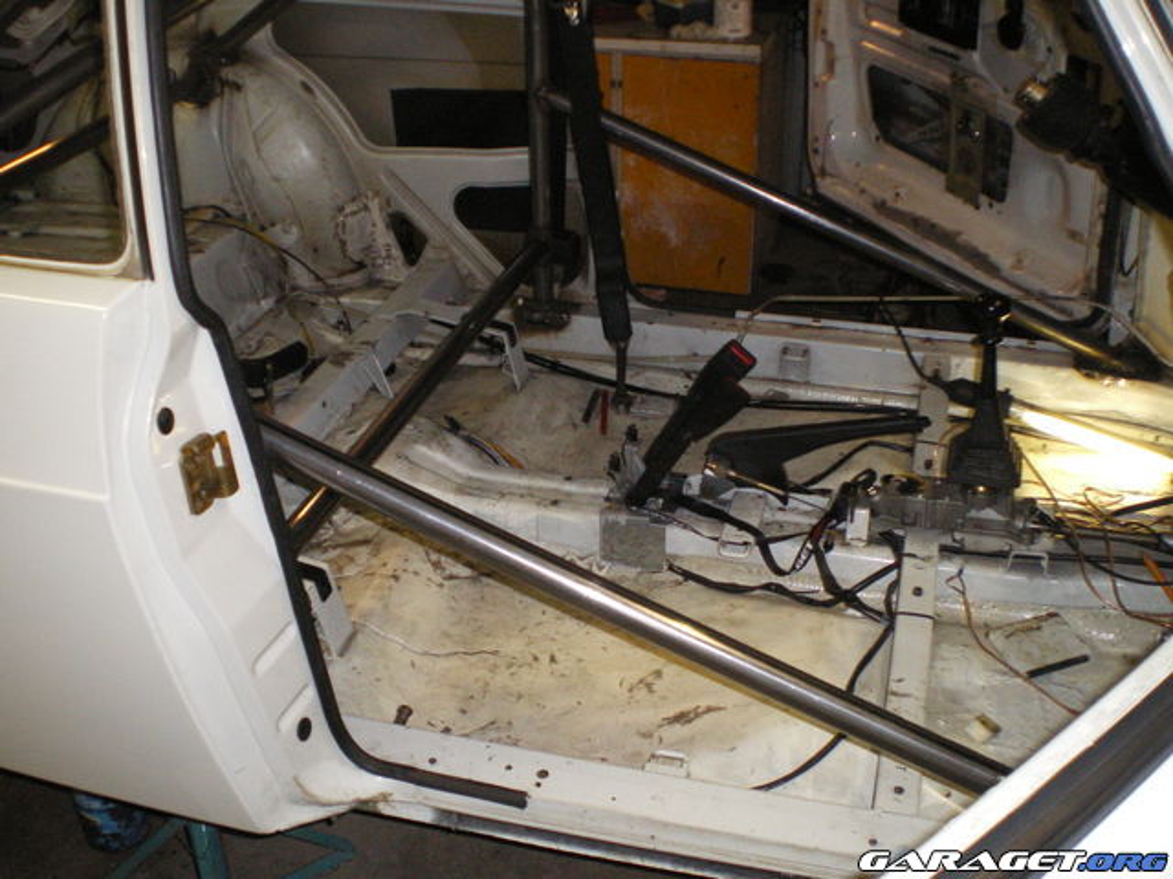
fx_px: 1288
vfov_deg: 37.7
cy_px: 440
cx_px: 586
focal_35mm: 38
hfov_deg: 49.0
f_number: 3.1
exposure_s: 1/50
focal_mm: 6.3
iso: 400
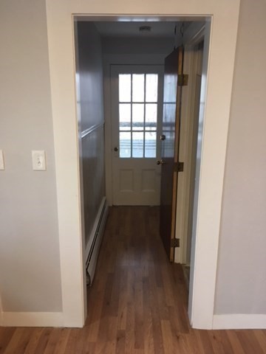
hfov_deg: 48.2
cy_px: 177
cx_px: 133
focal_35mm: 29
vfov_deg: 61.7
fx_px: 297
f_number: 2.2
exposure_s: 1/30
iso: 100
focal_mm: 4.15
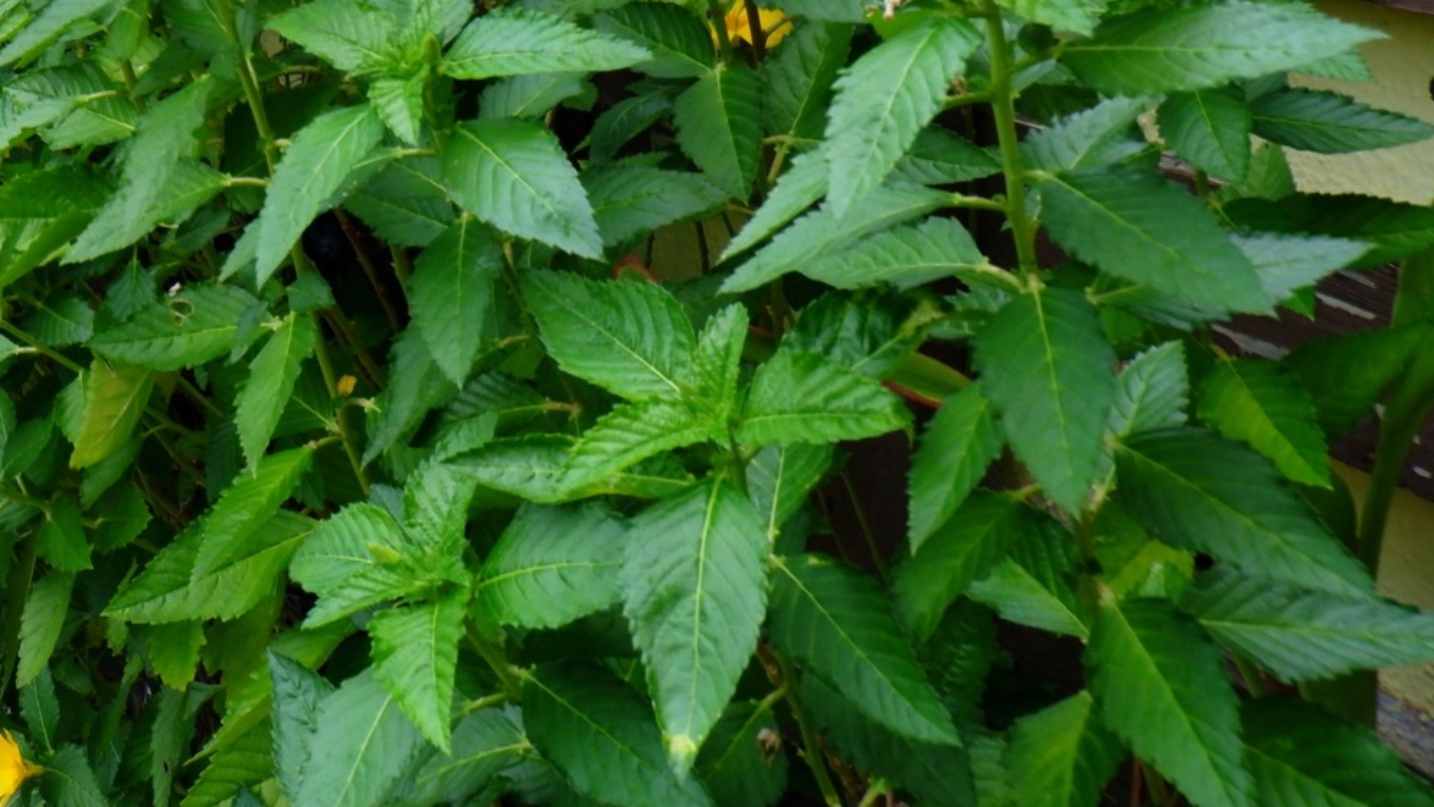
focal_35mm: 62
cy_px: -328
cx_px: -272
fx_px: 2358
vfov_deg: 17.8
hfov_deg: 29.3
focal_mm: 15
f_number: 8
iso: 200
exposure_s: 1/160
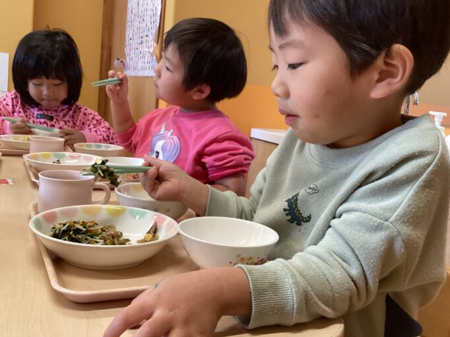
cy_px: 158
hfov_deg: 52.6
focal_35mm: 35
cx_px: 211
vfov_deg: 40.7
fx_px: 455
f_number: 2.4
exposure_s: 1/60
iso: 250
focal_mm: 3.3
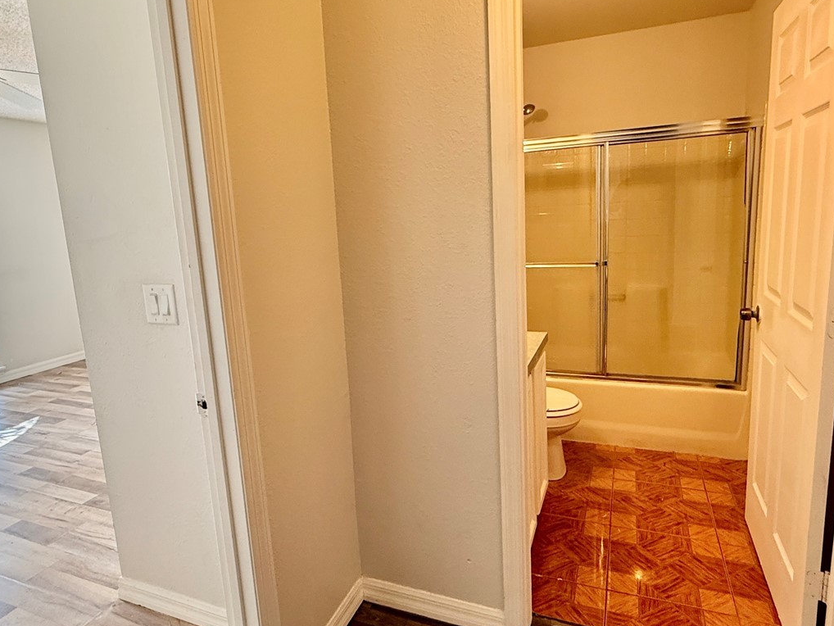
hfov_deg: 76.4
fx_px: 530
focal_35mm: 22
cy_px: 297
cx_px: 411
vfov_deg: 61.1
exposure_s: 1/120
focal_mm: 2.22
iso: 250
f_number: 2.2
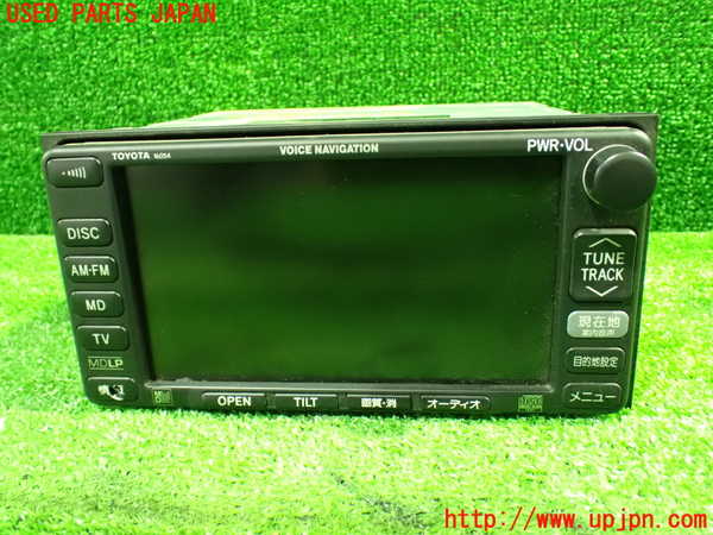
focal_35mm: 30
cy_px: 268
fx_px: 618
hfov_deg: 60.0
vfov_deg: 46.8
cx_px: 356
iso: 1600
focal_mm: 5.4
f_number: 2.3
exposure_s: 1/15
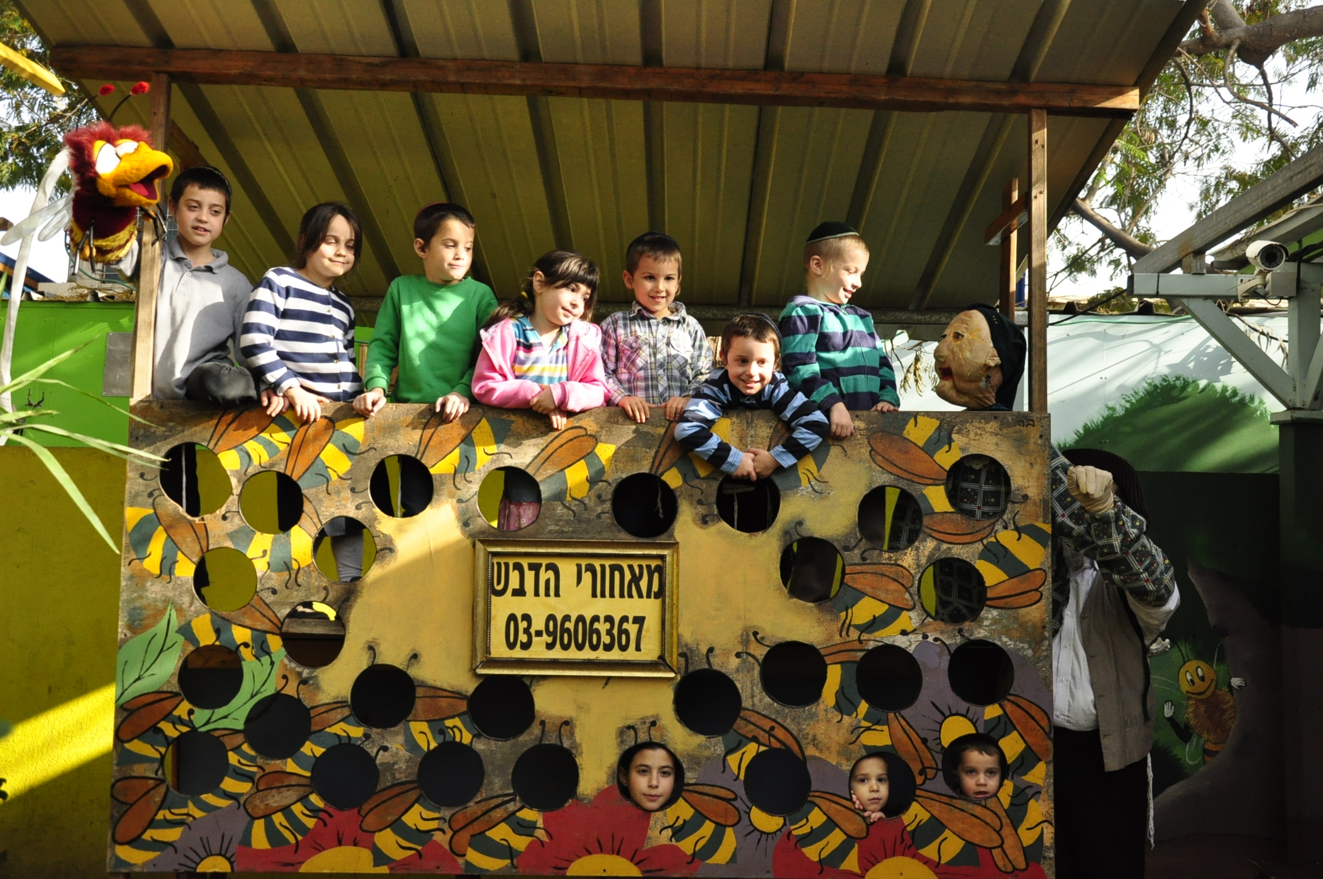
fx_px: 1376
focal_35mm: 38
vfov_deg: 35.4
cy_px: 440
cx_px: 662
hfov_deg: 51.3
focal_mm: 25
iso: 1400
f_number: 4.5
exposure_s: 1/1250
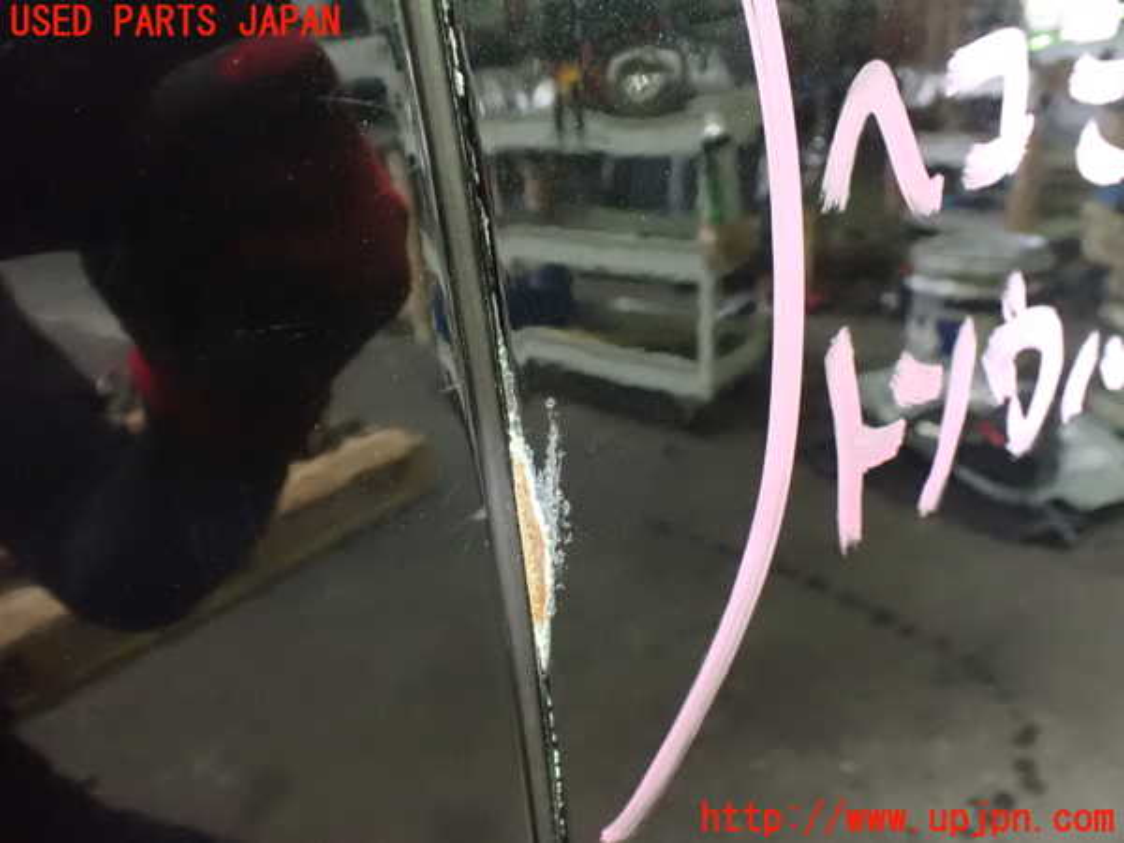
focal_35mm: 30
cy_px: 422
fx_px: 974
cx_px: 562
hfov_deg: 60.0
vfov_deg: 46.8
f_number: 2.3
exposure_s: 1/25
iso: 1600
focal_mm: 5.4
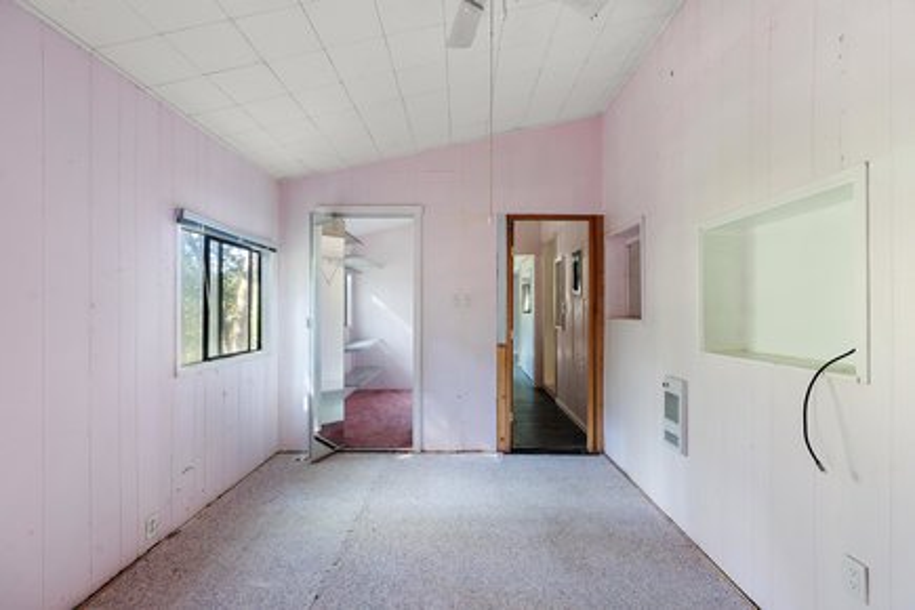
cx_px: 458
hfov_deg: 96.7
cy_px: 305
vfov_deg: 73.7
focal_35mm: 16
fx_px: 407
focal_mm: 16
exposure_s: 1/1.25
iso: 400
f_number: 7.1
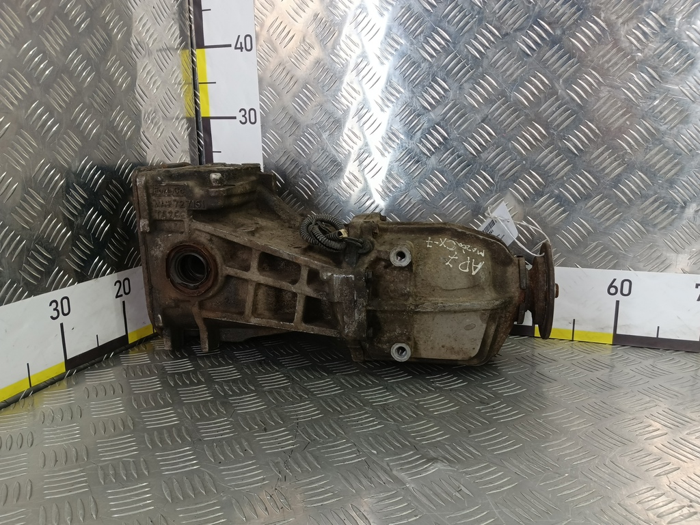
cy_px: 262
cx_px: 350
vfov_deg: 58.9
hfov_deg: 73.9
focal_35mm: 23
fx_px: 465
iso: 98
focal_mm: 4.11
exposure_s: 1/50
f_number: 1.6
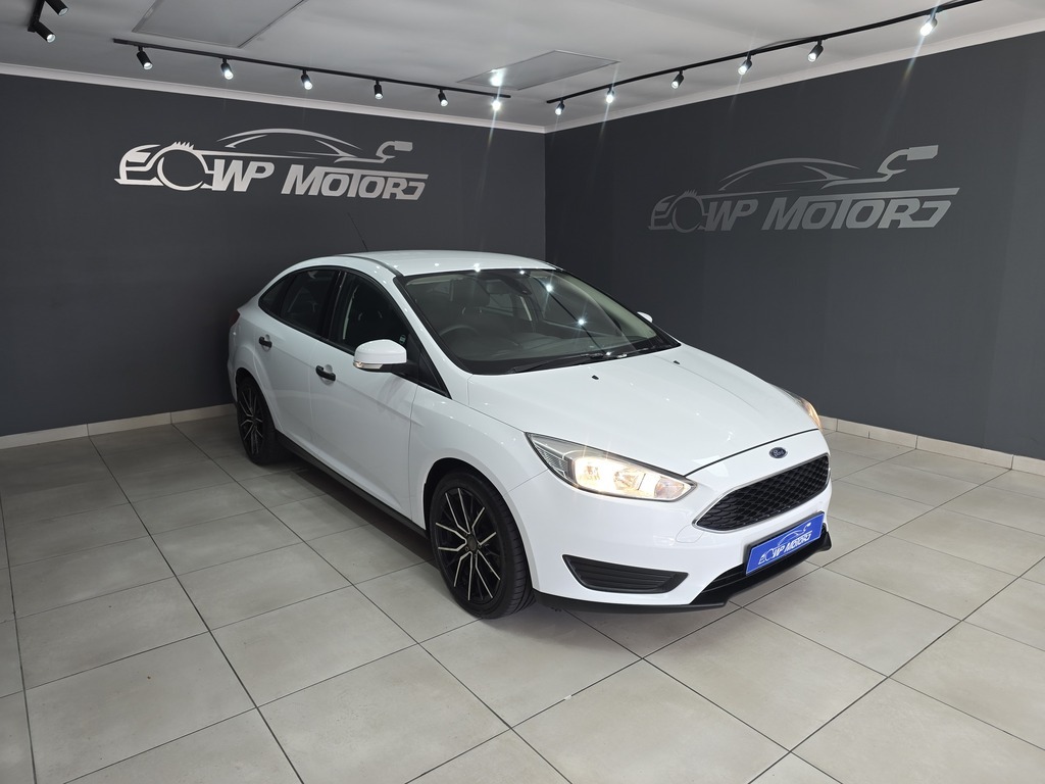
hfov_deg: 73.9
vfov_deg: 58.9
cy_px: 392
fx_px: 694
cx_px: 522
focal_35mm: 23
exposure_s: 1/100
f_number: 1.7
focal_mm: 6.3
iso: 32
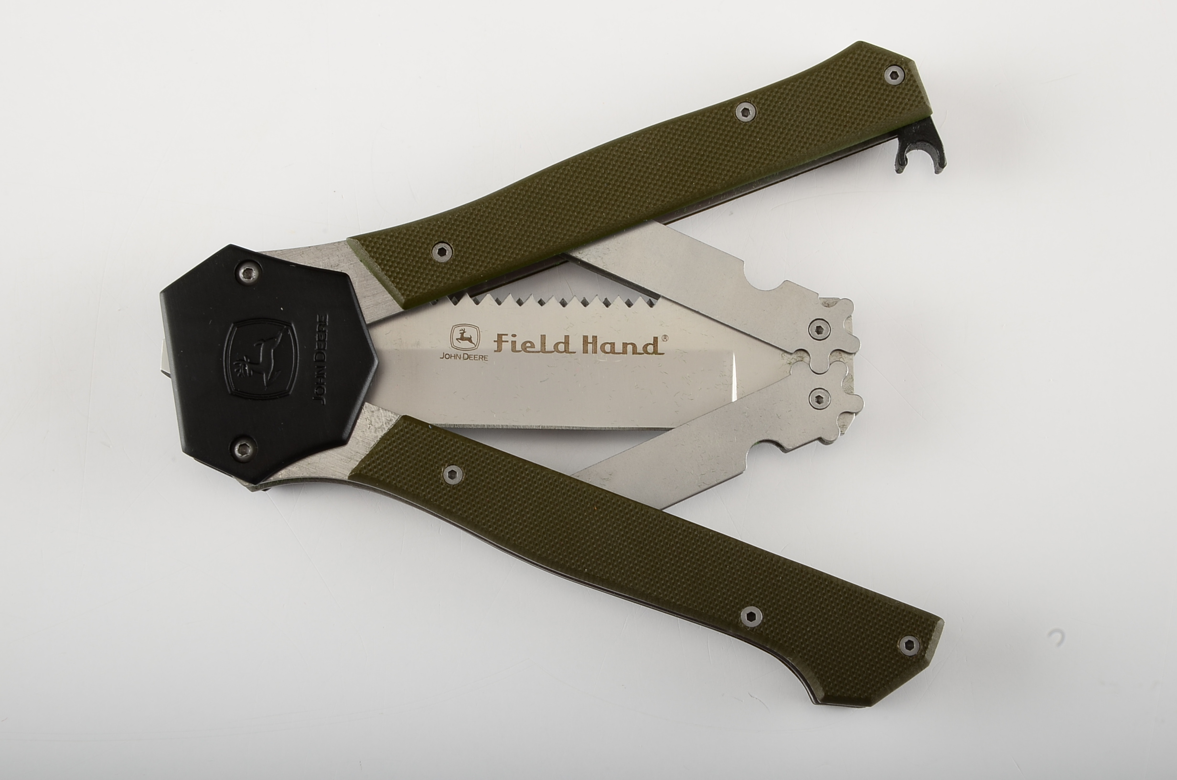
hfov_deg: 27.0
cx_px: 588
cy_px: 390
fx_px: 2447
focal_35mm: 75
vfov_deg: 18.1
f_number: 22
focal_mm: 50
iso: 100
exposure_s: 1/250
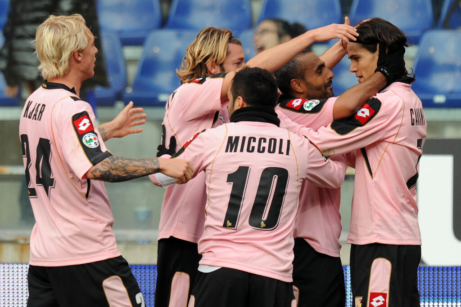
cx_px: 230
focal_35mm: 550
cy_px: 154
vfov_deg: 2.5
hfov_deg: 3.7
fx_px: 7044
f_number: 5
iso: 1000
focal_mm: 550
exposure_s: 1/640
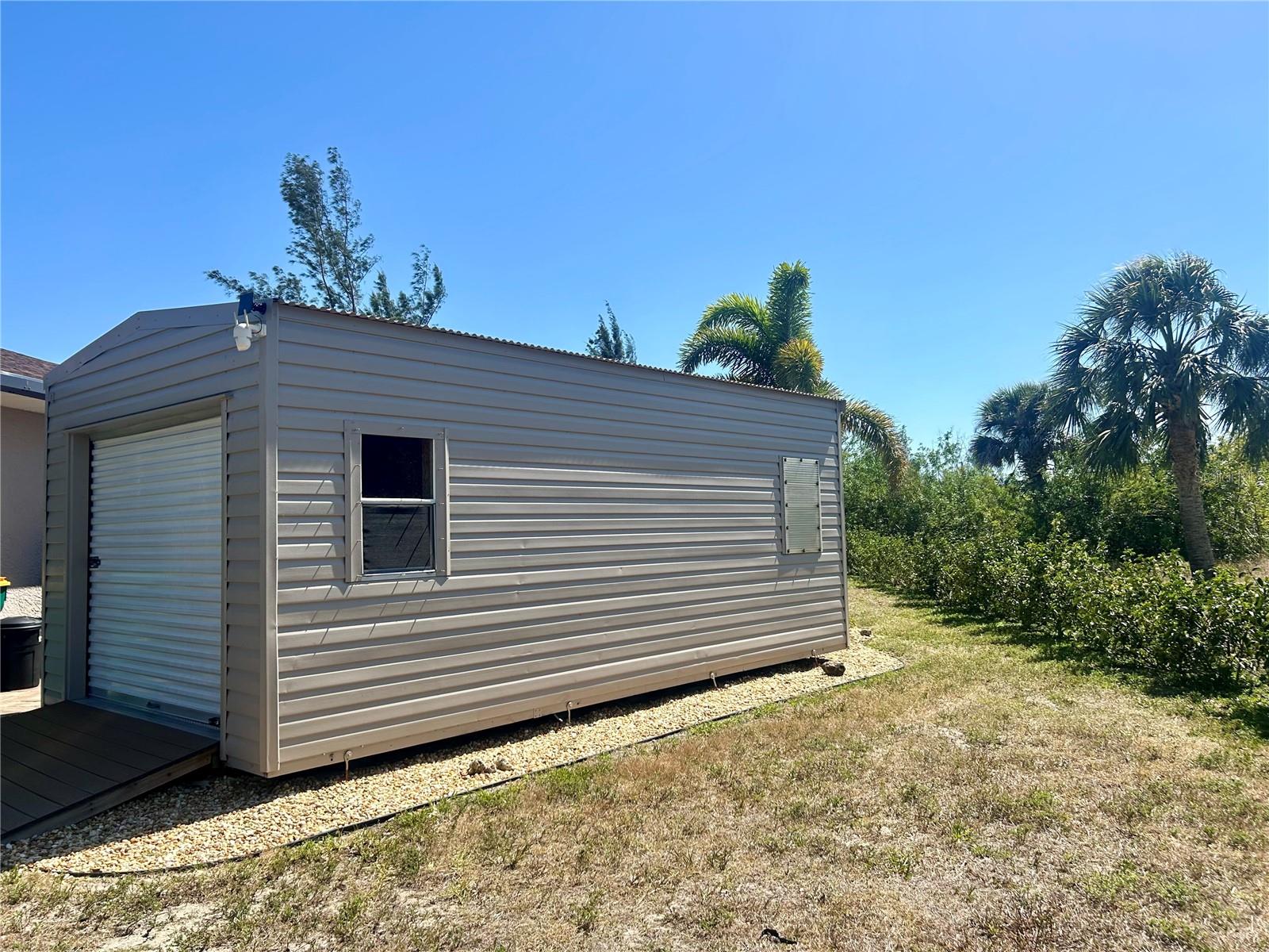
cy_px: 476
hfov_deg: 67.3
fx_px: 953
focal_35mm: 26
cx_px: 634
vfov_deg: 53.1
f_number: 1.5
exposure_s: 1/4630
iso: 50
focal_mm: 5.7
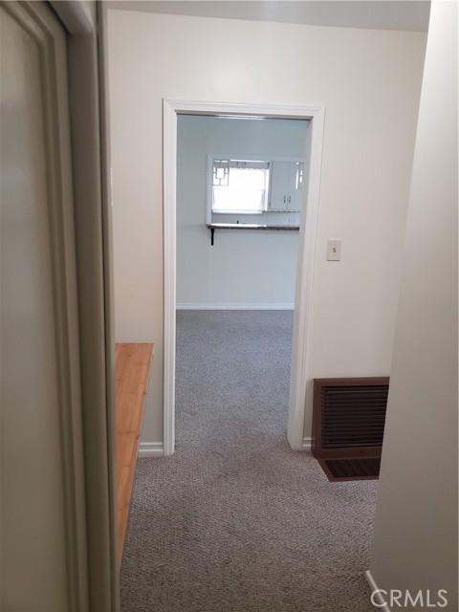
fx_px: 460
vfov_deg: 67.3
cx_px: 230
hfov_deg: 53.1
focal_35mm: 26
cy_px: 306
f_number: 1.5
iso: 250
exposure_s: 1/60
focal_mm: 4.3
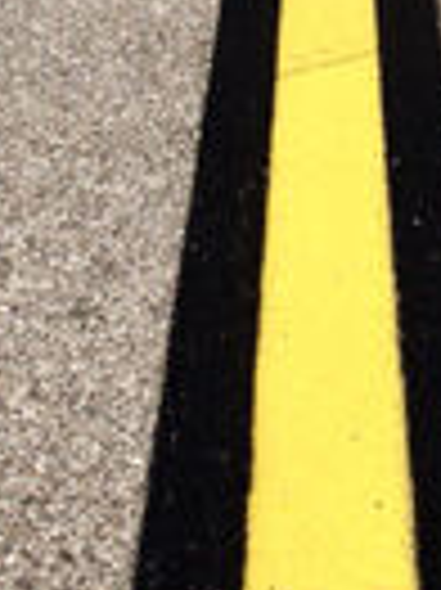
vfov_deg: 11.0
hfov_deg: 8.3
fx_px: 3029
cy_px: 20
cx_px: 392
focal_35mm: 178
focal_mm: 6.7
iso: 80
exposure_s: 1/500
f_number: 6.3
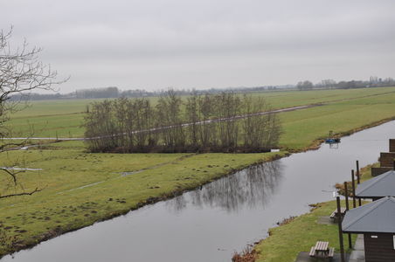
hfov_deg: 35.1
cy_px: 131
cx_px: 198
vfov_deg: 23.7
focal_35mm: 57
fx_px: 625
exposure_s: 1/80
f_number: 9
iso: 400
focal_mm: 38
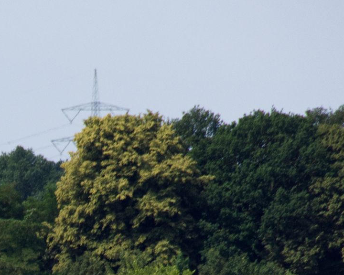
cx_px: -66
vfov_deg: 1.1
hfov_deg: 1.4
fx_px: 14335
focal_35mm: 1408
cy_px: 333
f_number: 10
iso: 400
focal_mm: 300
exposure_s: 1/640
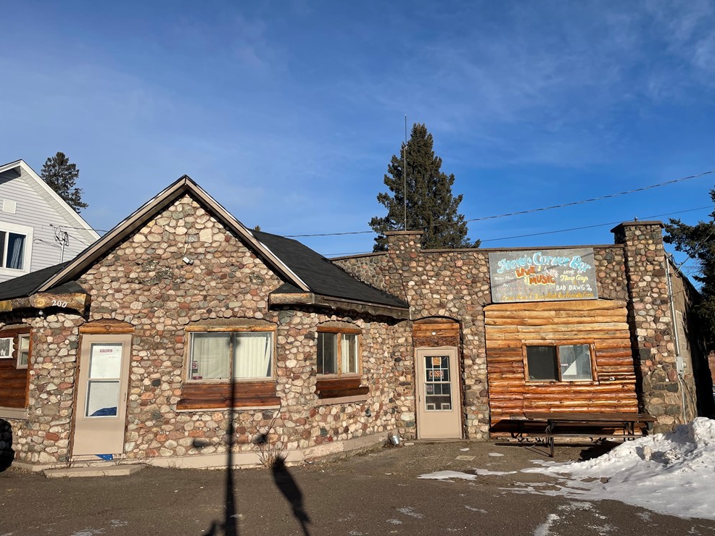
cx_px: 369
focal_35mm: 27
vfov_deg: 51.4
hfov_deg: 65.3
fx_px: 558
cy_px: 264
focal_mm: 4.2
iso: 32
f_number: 1.6
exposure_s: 1/5051
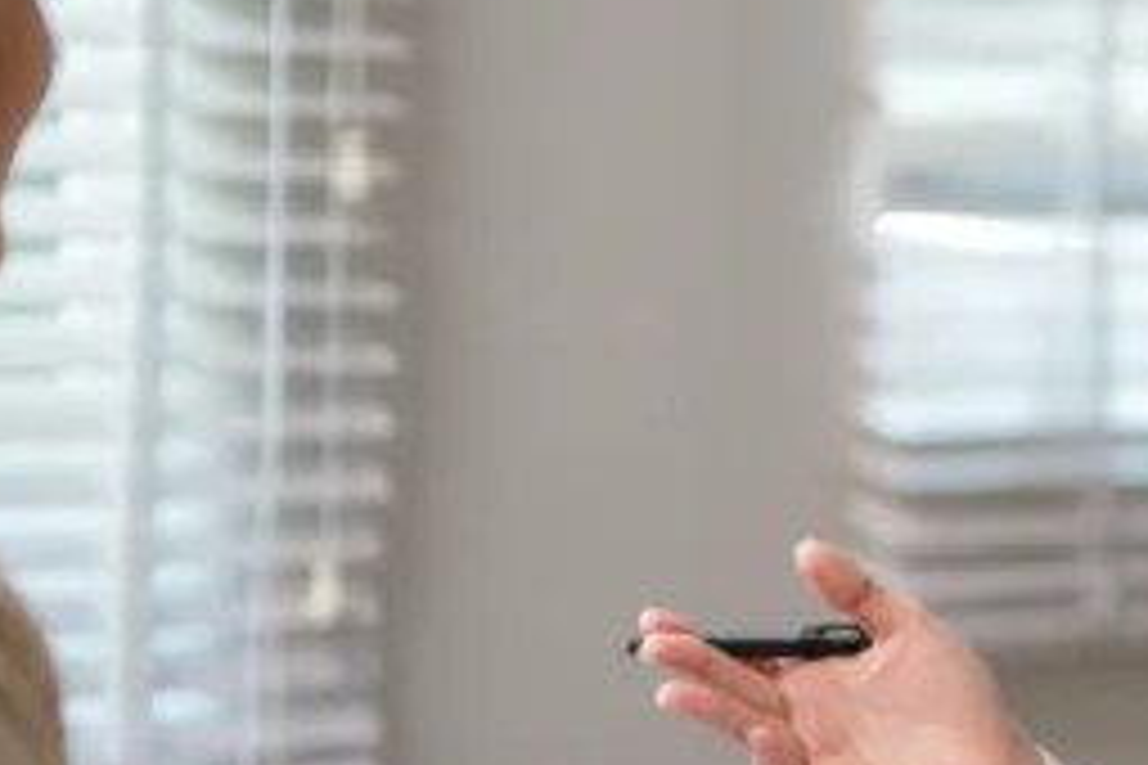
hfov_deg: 10.2
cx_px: 963
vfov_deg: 6.8
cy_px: 529
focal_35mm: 201
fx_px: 6409
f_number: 1.2
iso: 400
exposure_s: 1/1600
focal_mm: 50
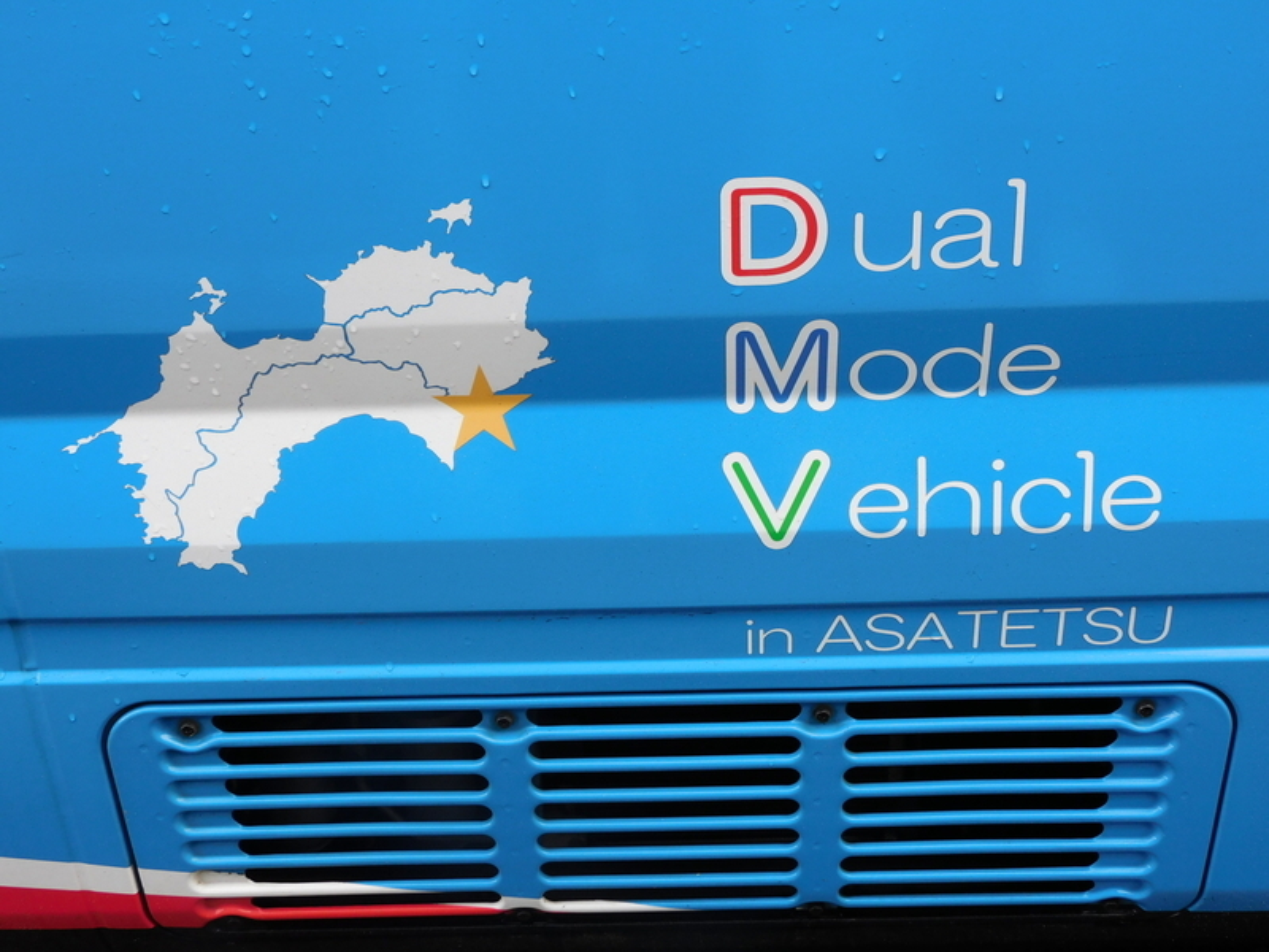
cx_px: 634
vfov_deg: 32.2
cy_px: 476
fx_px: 1650
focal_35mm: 45
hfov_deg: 42.1
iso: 125
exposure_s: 1/125
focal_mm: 8.1
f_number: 4
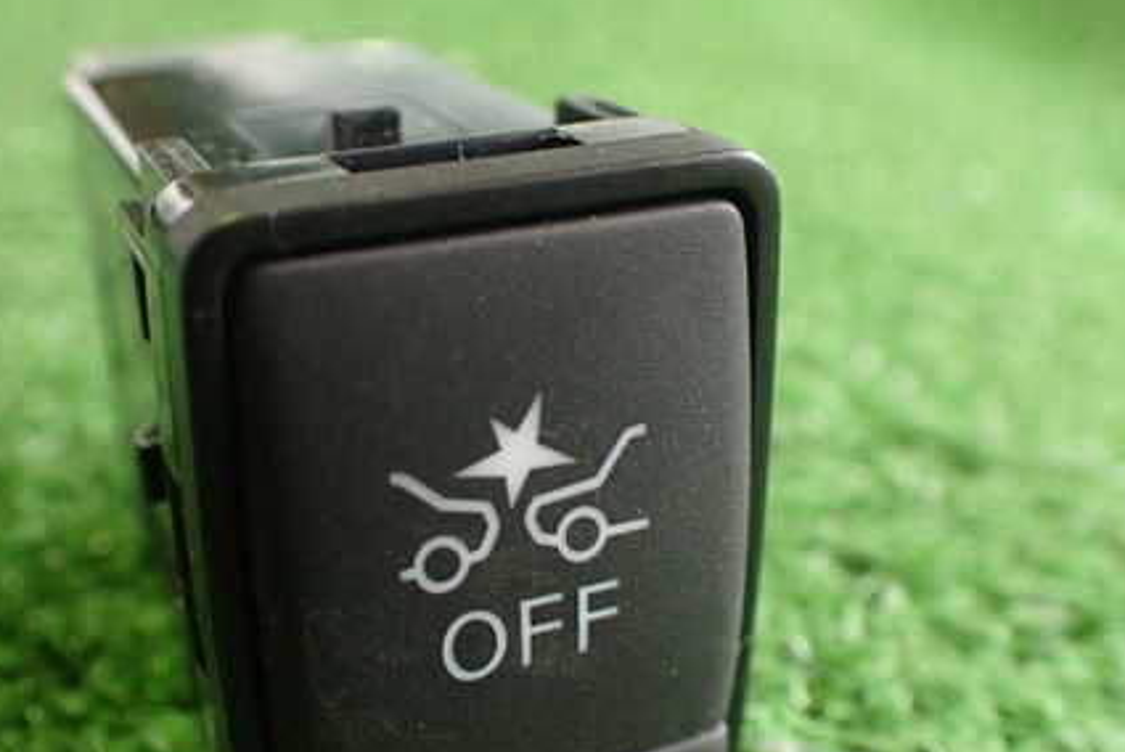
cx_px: 479
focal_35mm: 44
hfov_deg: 44.3
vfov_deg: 30.3
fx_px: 1376
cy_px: 511
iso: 800
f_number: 2.3
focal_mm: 5.4
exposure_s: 1/80
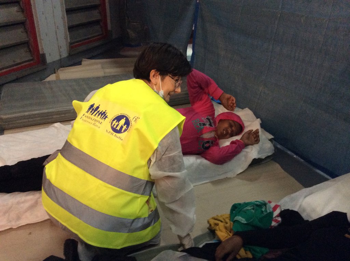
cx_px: 175
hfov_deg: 55.4
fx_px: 333
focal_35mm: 33
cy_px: 130
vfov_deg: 42.8
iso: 320
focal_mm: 3.3
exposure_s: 1/15
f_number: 2.4
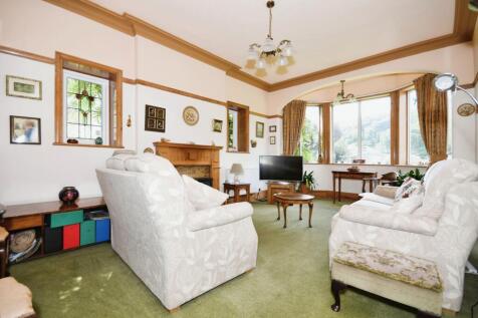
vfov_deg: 77.3
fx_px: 199
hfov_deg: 100.4
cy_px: 159
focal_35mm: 15
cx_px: 239
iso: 400
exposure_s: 1/60
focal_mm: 10
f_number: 8
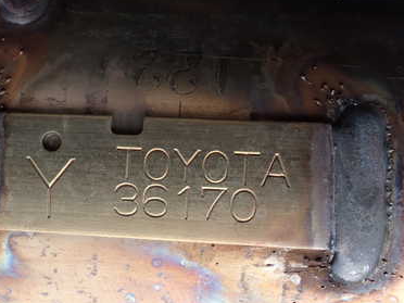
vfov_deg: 25.0
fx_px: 677
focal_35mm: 58
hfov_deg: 32.9
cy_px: 213
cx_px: 130
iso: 100
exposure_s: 1/250
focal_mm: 6.37
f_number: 3.5
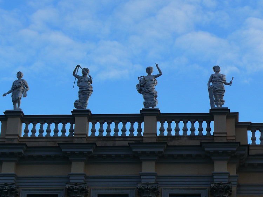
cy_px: 98
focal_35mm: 107
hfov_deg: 18.4
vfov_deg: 13.8
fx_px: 813
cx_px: 132
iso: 100
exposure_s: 1/125
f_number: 4
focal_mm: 15.8
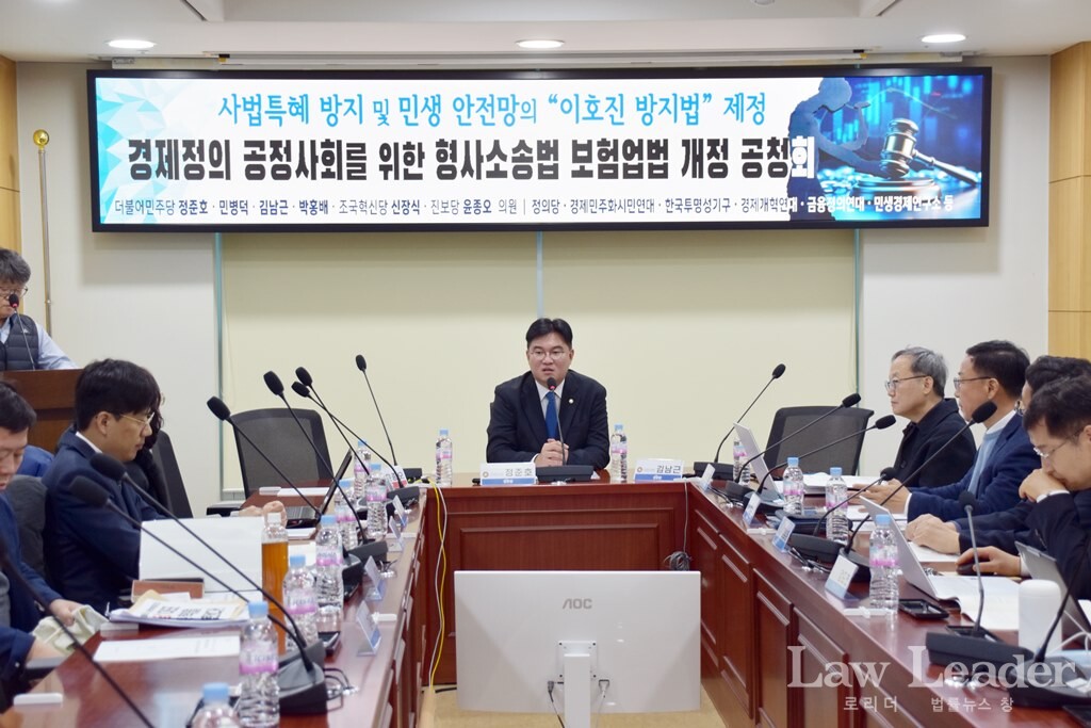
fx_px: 2000
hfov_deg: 30.5
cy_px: 364
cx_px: 546
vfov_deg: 20.6
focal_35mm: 66
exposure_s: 1/125
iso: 500
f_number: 4.8
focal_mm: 44
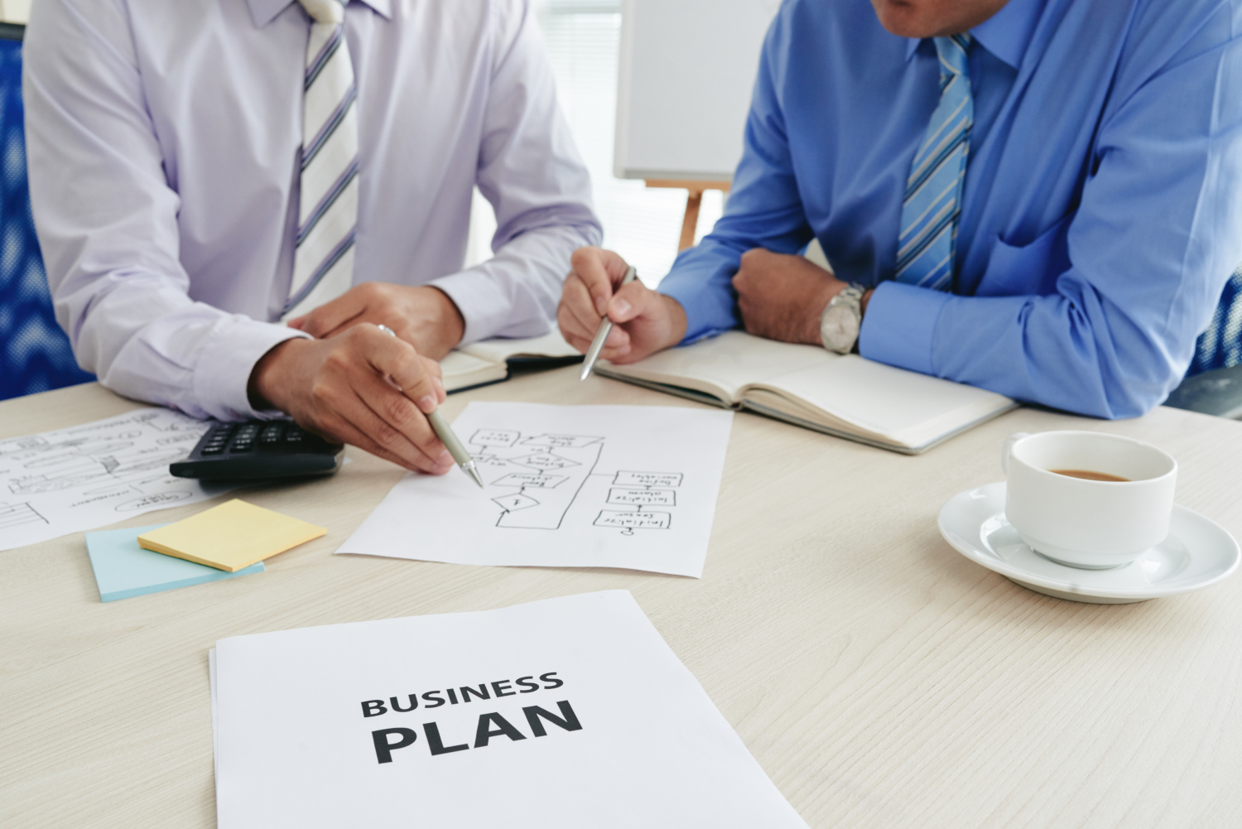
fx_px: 1208
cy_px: 414
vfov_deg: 37.9
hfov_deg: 54.4
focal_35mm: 35
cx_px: 621
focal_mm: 35
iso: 800
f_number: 8
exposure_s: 1/100
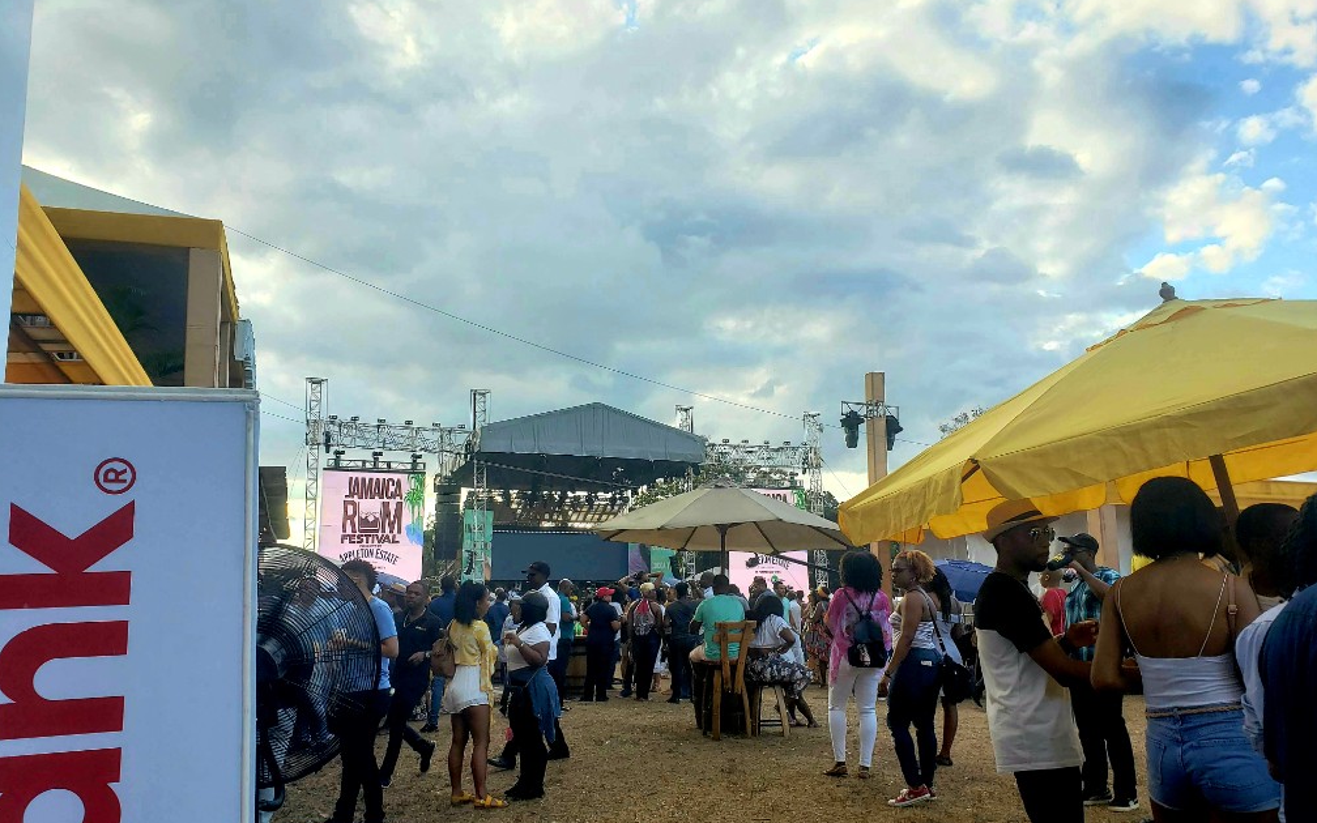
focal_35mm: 28
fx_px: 1005
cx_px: 661
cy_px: 435
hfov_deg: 66.5
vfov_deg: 44.5
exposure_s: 1/712
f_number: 2.4
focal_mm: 4.3
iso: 50
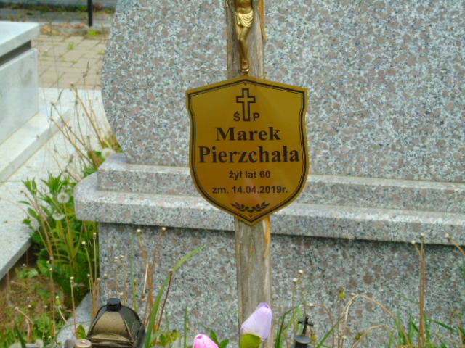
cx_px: 232
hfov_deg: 18.2
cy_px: 174
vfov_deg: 13.7
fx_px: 1451
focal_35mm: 108
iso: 80
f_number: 4.4
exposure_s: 1/500
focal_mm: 19
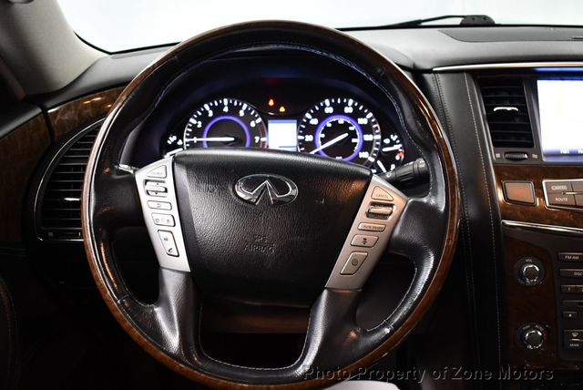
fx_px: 584
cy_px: 195
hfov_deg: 53.1
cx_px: 292
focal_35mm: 36
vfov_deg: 36.9
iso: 3200
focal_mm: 18
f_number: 3.5
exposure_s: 1/100
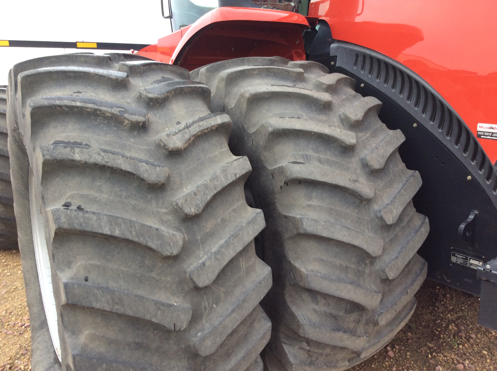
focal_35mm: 32
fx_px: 459
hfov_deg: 56.9
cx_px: 248
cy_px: 186
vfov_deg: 44.1
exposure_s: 1/141
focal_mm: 3.3
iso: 32
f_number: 2.4
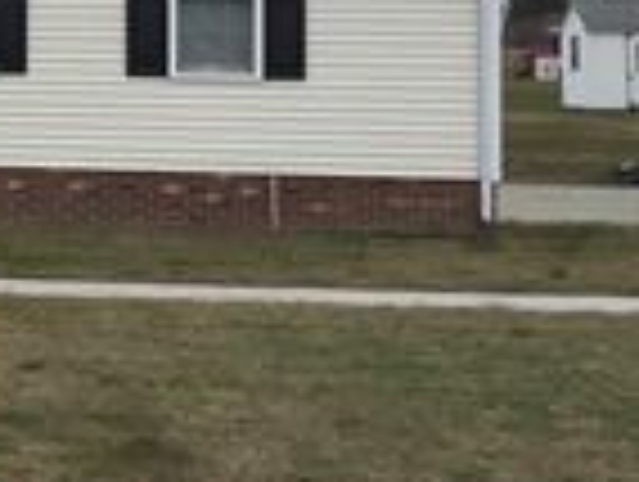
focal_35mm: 109
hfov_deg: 15.8
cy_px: -47
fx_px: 2016
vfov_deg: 13.4
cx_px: -450
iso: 25
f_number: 2.4
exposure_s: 1/539
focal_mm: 3.3
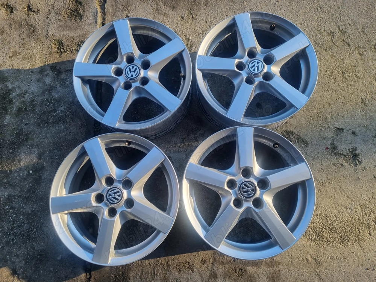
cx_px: 188
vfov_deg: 53.1
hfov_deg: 67.3
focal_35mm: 26
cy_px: 141
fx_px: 282
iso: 50
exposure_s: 1/260
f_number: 1.8
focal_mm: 5.4
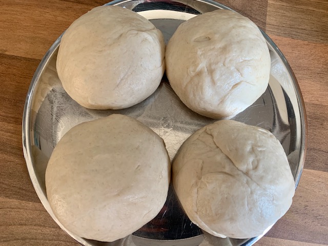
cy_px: 123
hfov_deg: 67.3
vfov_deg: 53.1
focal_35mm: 26
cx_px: 164
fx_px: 246
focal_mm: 4.25
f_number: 1.8
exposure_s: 1/60
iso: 125
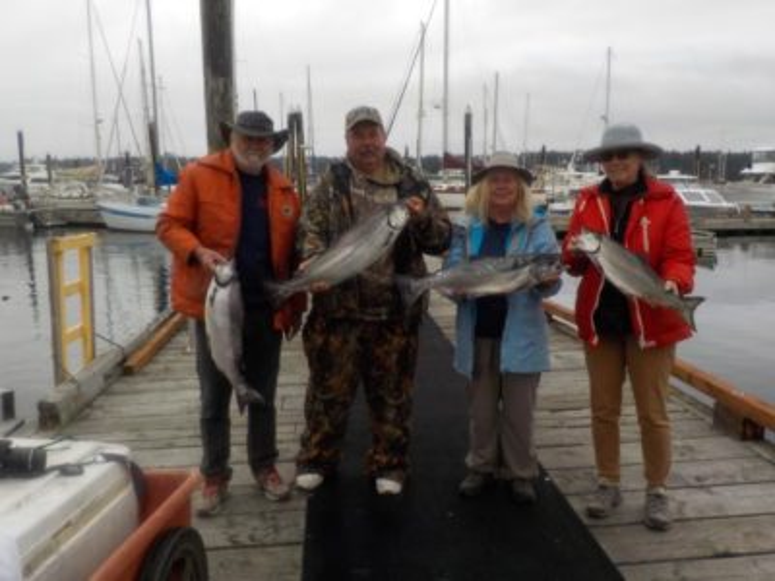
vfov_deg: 46.8
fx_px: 672
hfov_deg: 60.0
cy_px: 290
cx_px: 388
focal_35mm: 30
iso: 125
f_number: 3.3
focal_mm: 4.1
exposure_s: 1/1000
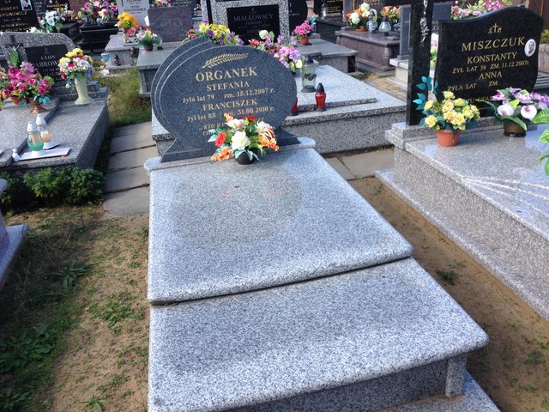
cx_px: 274
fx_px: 523
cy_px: 206
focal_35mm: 33
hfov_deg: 55.4
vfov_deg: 42.9
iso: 50
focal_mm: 4.12
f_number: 2.4
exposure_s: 1/463
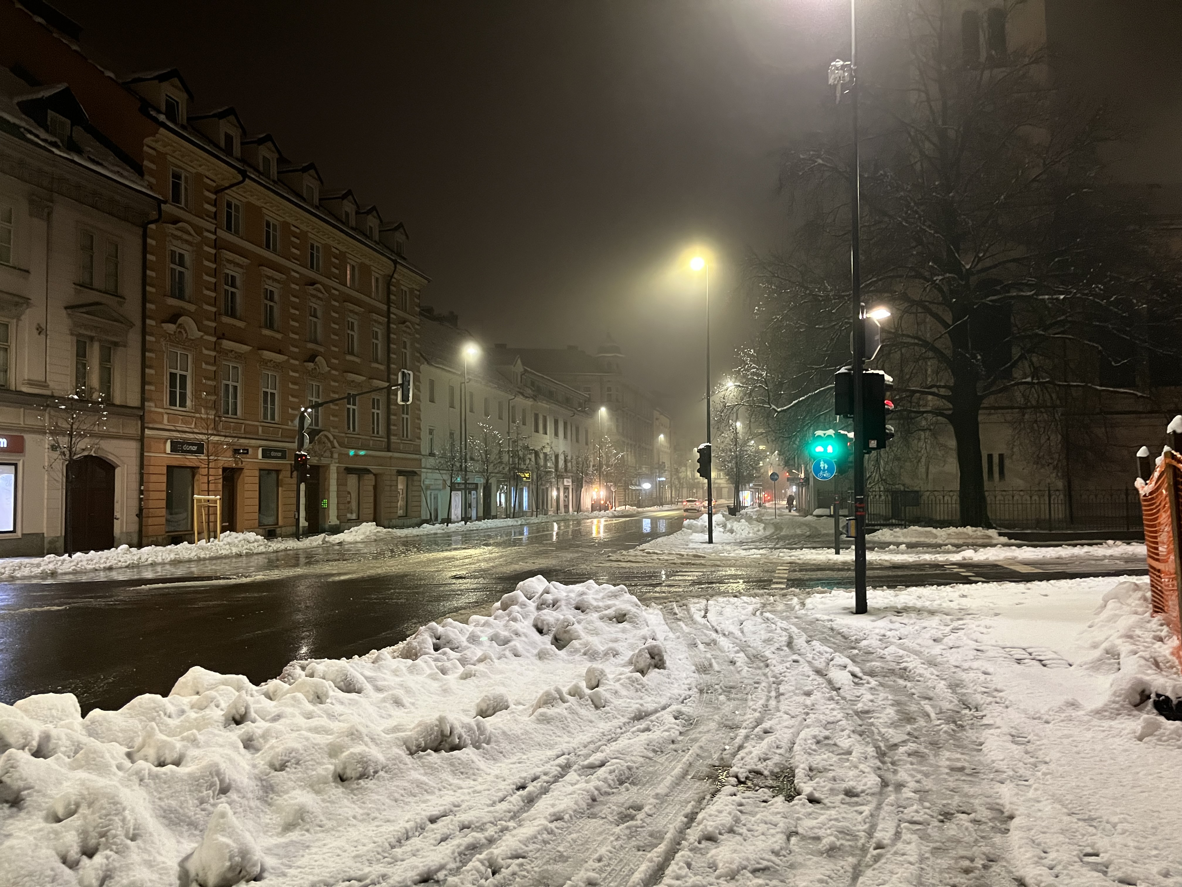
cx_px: 591
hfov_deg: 67.3
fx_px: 888
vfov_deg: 53.1
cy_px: 444
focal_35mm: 26
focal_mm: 5.1
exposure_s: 1/33
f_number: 1.6
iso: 500
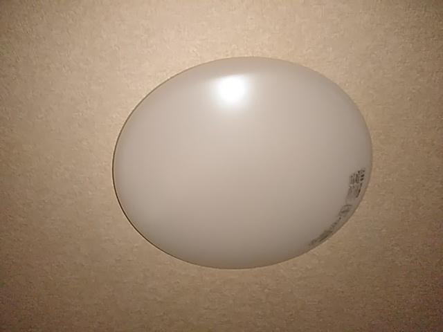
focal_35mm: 27
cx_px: 222
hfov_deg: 65.3
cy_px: 166
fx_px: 346
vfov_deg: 51.4
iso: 722
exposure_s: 1/30
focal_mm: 3.46
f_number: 2.2
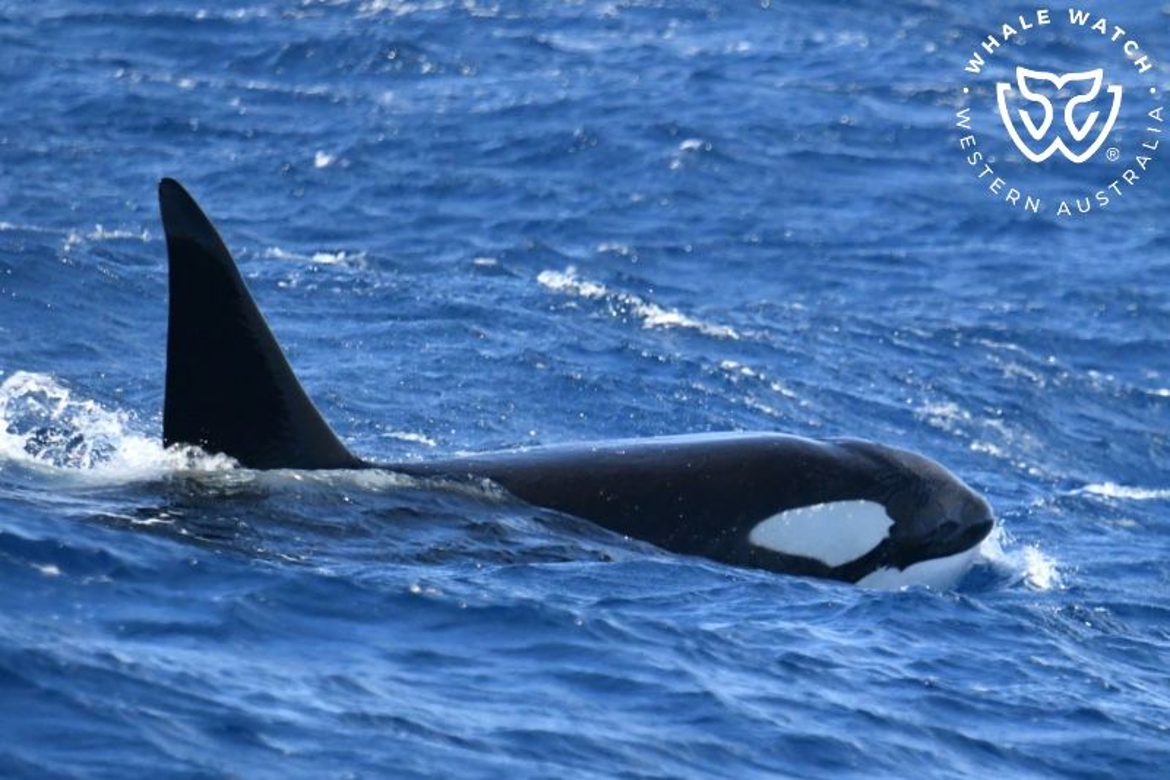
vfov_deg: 2.3
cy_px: 390
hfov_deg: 3.4
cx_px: 585
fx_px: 19495
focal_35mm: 600
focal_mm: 600
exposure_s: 1/8000
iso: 3200
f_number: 6.3
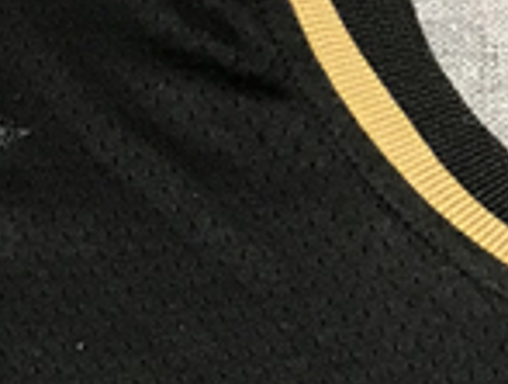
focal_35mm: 152
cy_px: 941
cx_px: -625
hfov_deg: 11.3
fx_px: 2236
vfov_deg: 8.8
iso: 40
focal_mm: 3.99
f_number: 1.8
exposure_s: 1/25
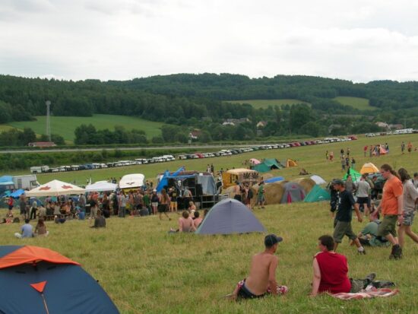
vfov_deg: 21.3
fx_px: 834
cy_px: 157
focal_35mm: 69
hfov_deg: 28.2
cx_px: 209
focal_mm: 10.5
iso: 50
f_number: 6.3
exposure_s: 1/187
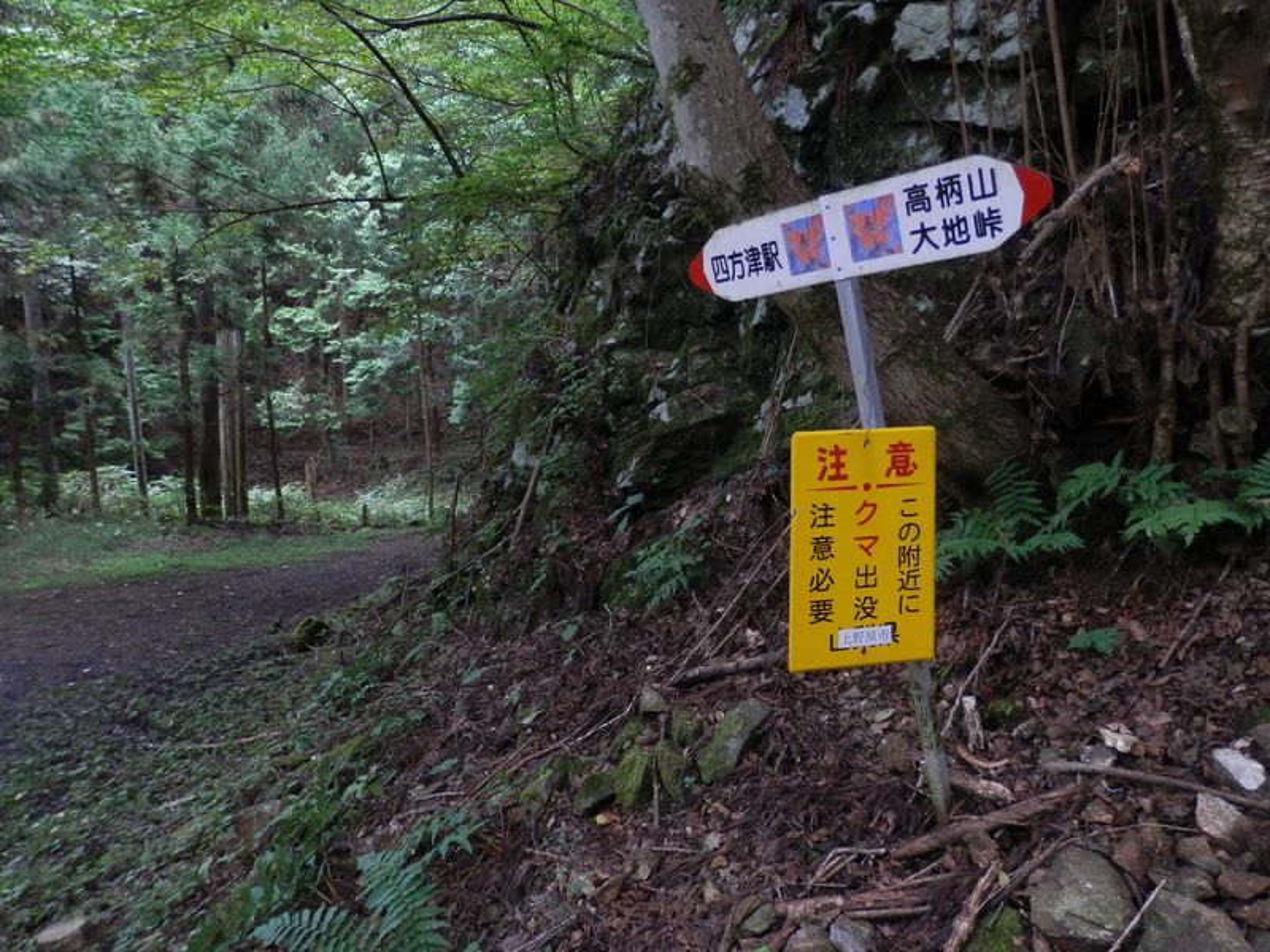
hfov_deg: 69.4
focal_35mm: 25
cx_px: 635
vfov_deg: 54.9
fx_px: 917
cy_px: 476
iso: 200
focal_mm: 4.5
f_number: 3
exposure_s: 1/30
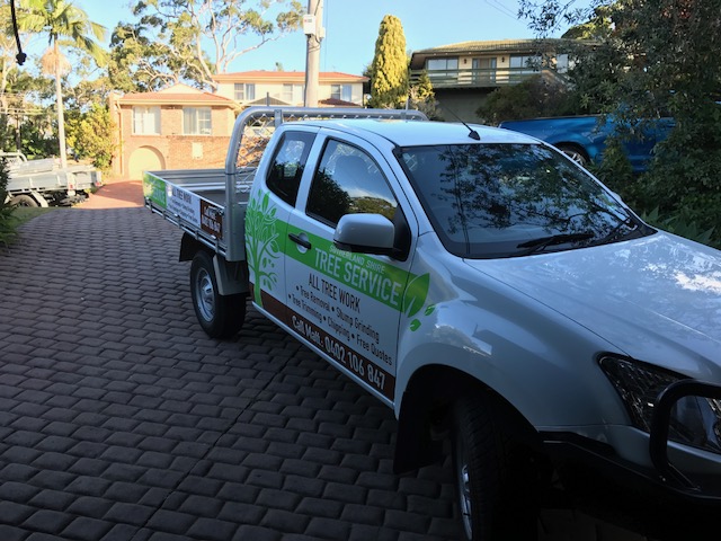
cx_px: 360
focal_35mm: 28
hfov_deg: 63.4
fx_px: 583
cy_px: 270
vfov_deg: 49.7
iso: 20
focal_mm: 3.99
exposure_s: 1/308
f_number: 1.8
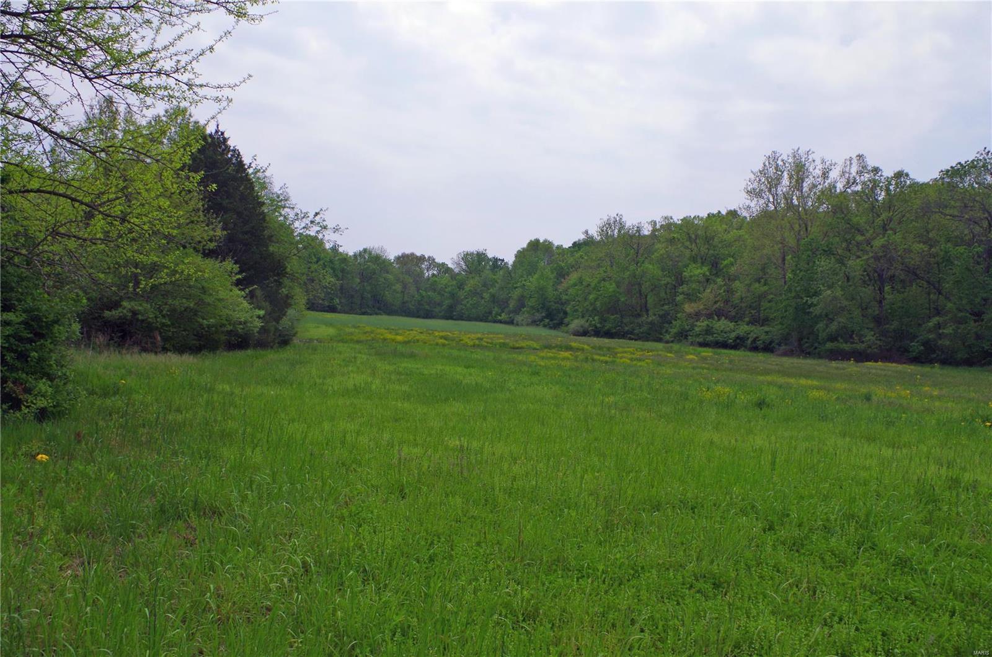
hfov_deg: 67.5
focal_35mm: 27
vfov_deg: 47.7
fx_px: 742
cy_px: 328
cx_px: 496
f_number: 11
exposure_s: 1/400
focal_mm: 18
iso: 200
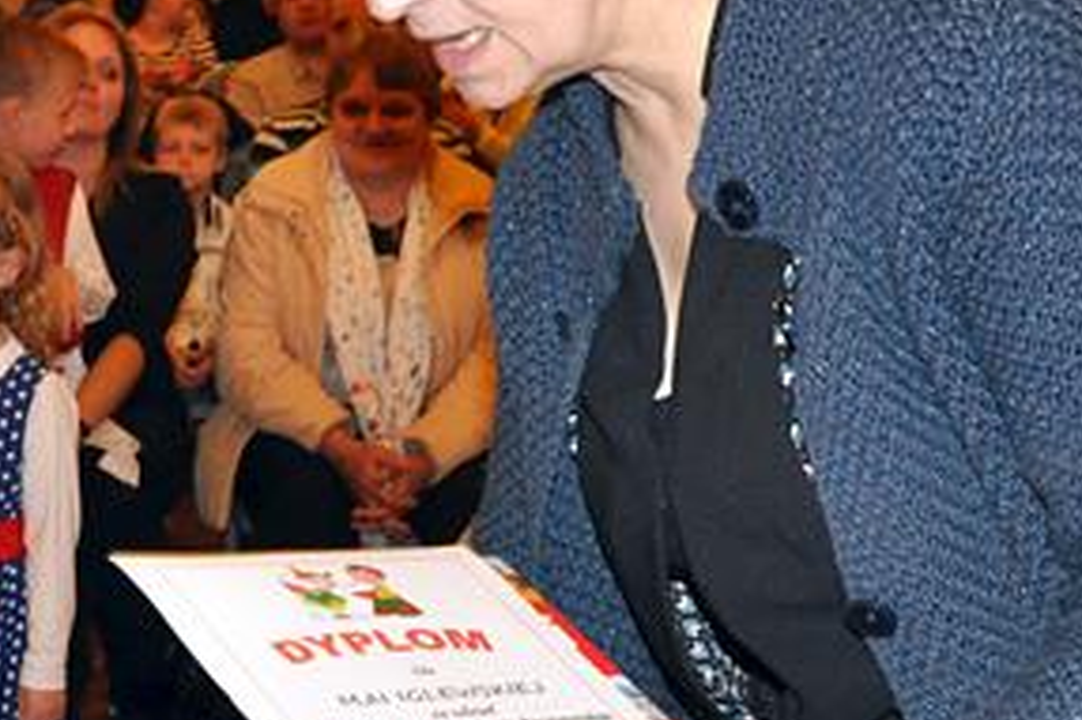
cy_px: 880
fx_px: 2403
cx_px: 234
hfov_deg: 25.0
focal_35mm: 80
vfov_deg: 16.3
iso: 2000
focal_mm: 18
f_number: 5
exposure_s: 1/60
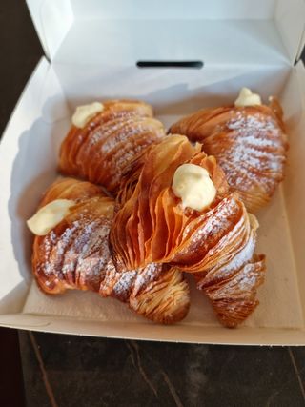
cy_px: 204
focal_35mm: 27
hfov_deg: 51.3
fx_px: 317
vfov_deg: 65.3
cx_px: 152
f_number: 2
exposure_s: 1/50
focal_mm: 5.9
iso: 32
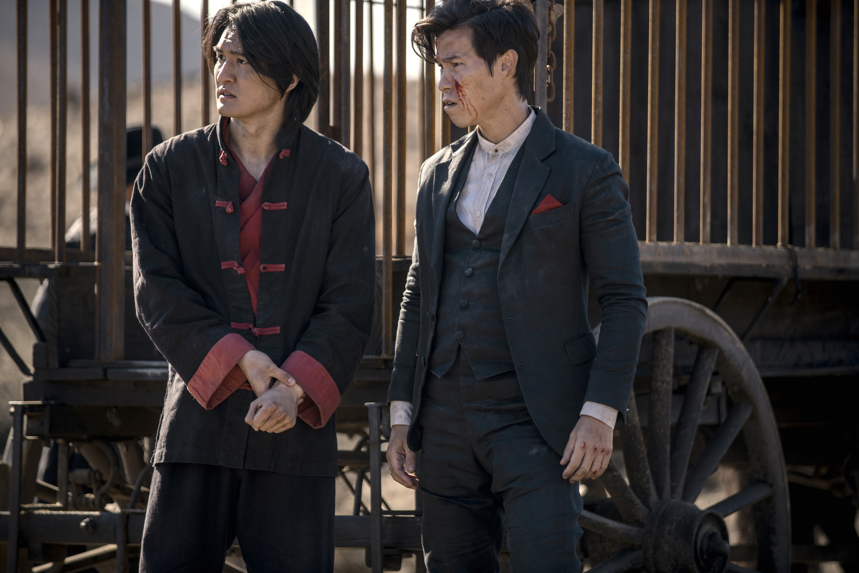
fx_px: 4175
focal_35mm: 175
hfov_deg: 11.7
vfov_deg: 7.8
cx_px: 430
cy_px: 286
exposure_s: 1/400
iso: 100
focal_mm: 175
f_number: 4
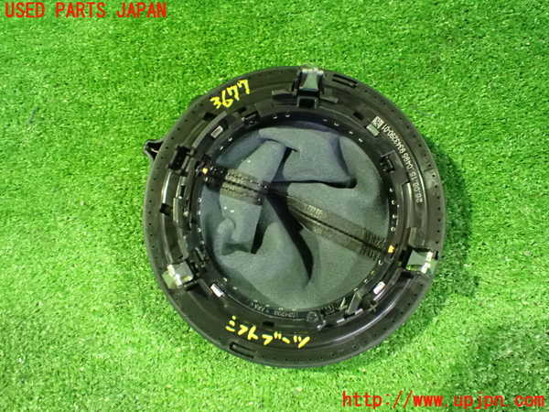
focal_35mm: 30
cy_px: 206
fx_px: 476
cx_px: 274
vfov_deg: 46.8
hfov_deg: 60.0
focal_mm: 5.4
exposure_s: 1/20
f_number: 2.3
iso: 1600
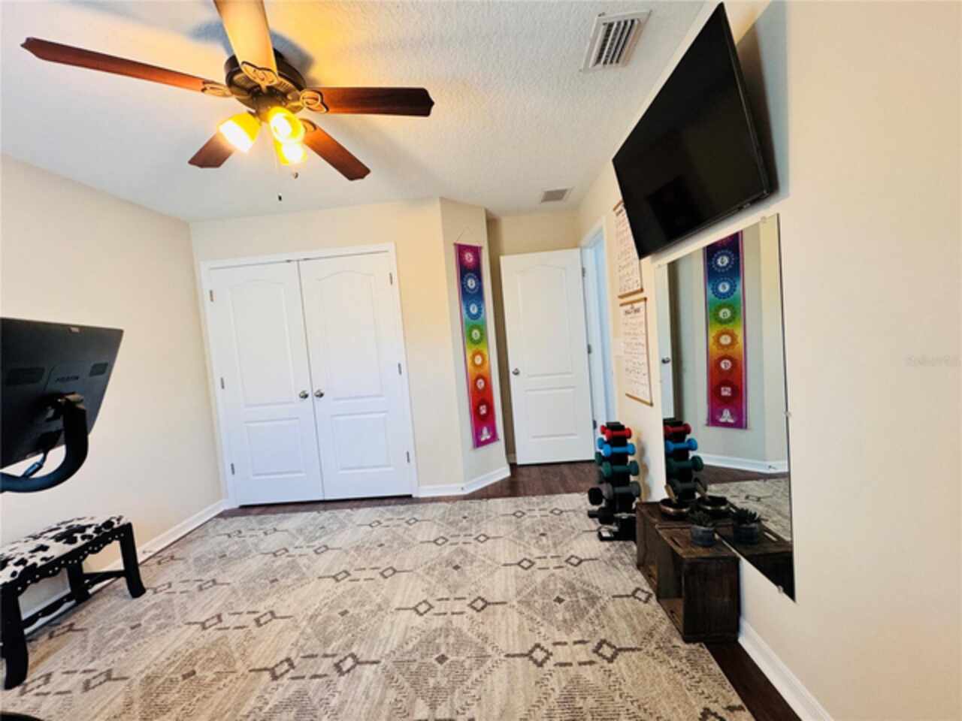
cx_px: 481
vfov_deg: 85.7
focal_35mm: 14
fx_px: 389
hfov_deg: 102.1
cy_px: 360
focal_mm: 2.22
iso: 250
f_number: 2.2
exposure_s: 1/120
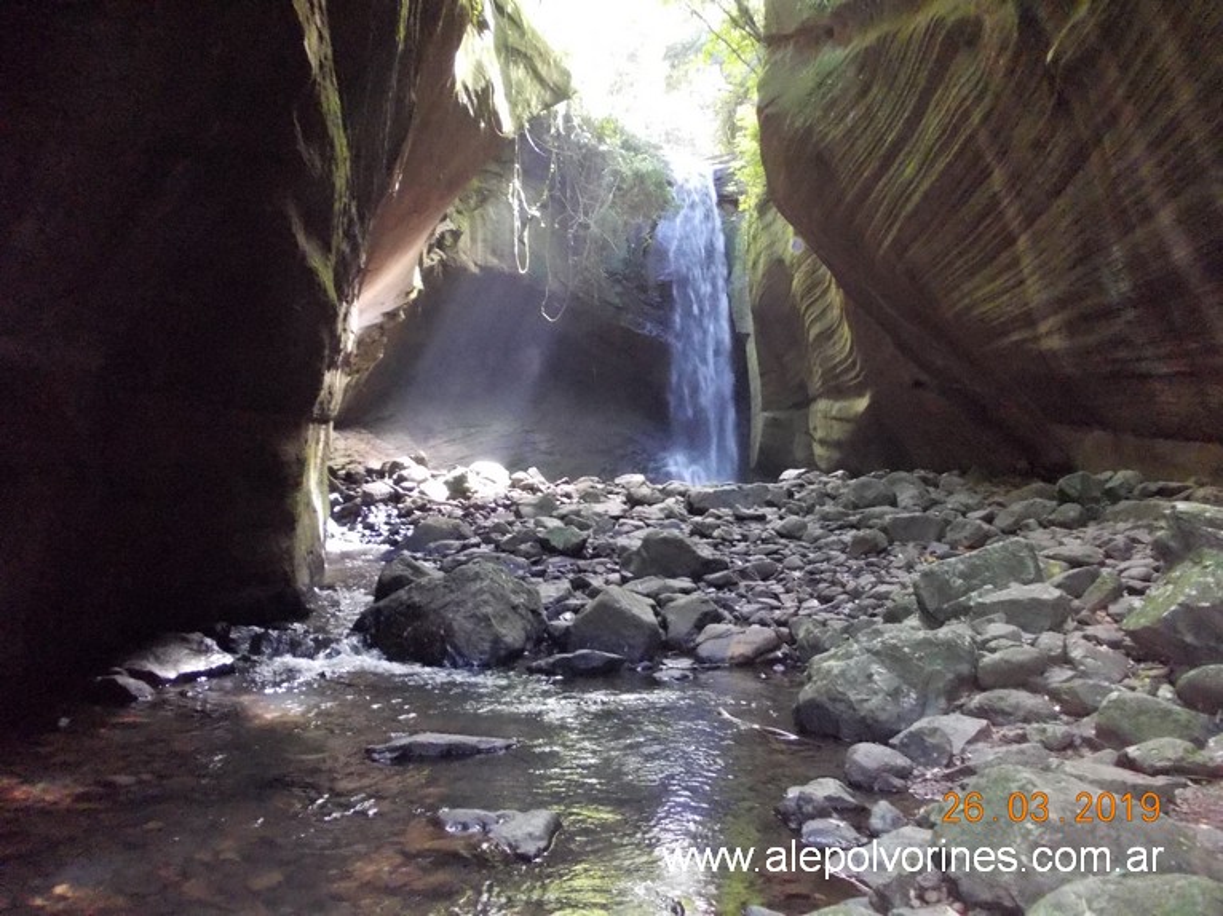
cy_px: 458
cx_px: 612
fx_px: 989
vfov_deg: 49.7
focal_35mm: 28
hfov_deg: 63.5
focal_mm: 4
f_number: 2.7
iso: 640
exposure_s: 1/25
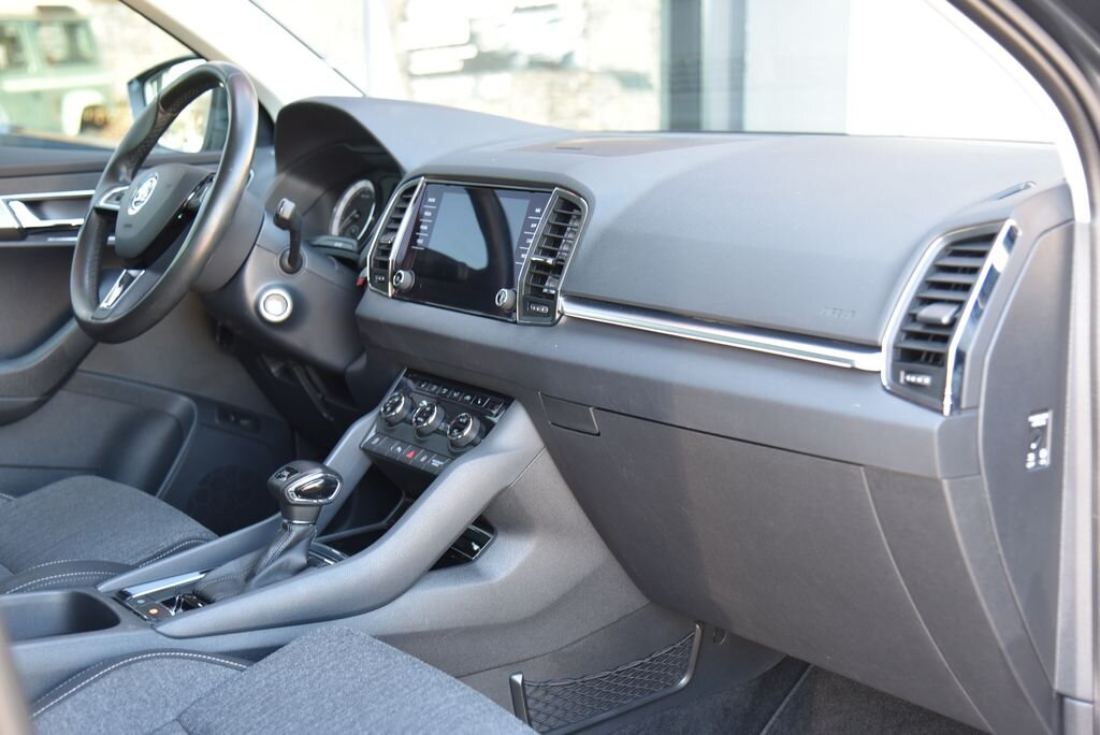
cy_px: 368
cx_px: 550
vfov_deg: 27.0
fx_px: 1529
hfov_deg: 39.6
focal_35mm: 50
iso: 500
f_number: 4
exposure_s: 1/40
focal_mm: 50
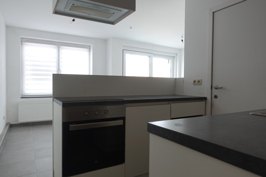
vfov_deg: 53.1
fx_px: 177
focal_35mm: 24
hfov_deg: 73.7
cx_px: 133
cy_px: 88
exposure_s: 1/40
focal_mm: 8.8
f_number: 2.8
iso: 125
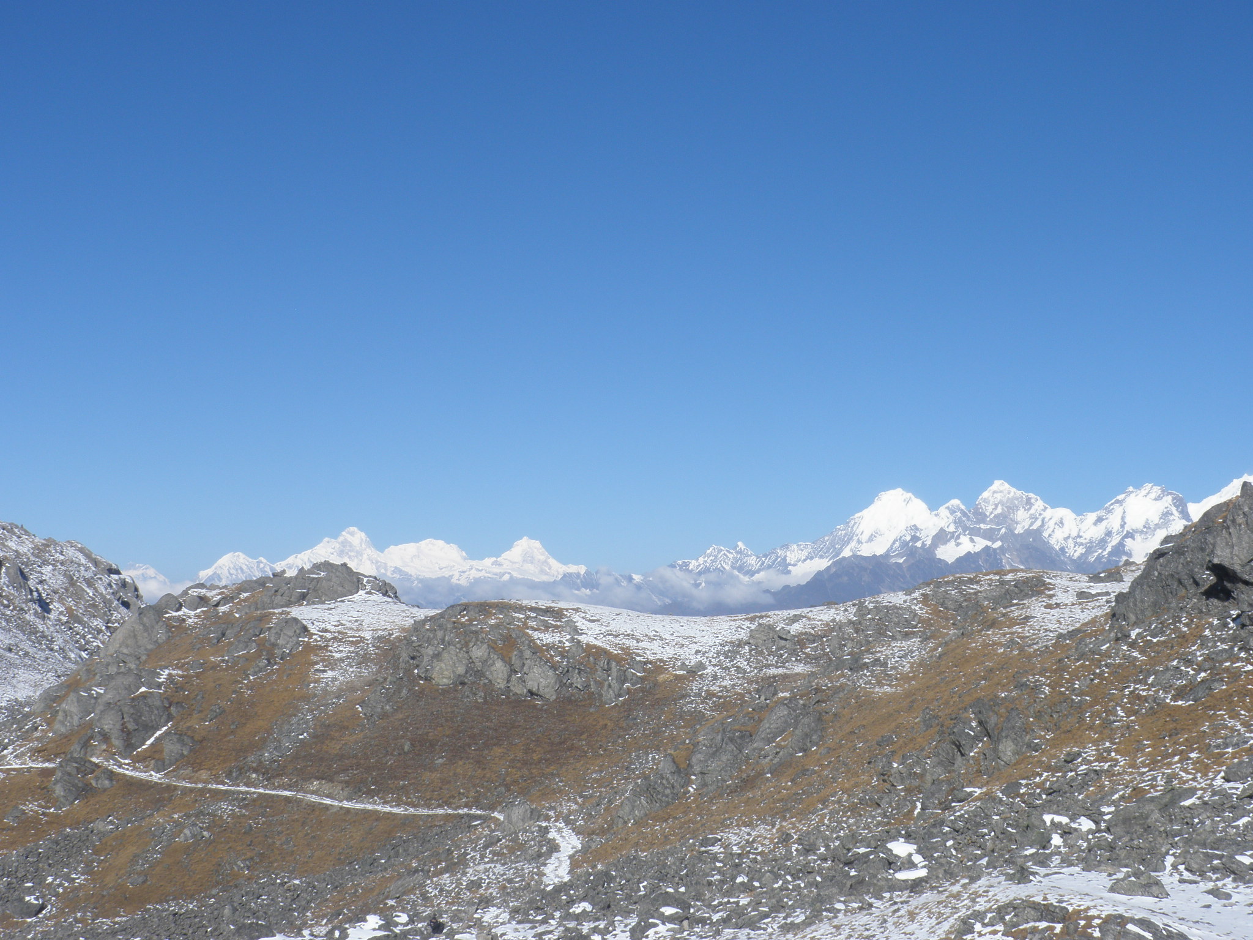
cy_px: 470
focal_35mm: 64
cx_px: 626
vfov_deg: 22.9
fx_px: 2317
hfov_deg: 30.3
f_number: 7.3
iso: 64
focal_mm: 11.2
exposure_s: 1/320
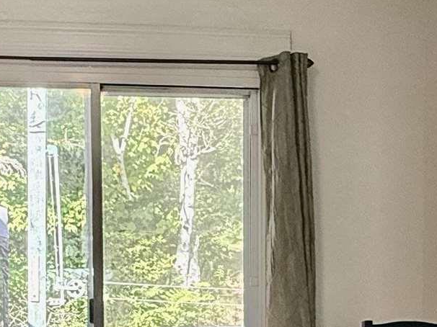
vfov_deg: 19.9
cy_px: 343
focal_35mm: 71
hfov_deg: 27.4
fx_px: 896
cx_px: 209
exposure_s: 1/120
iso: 200
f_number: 2.2
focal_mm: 2.22
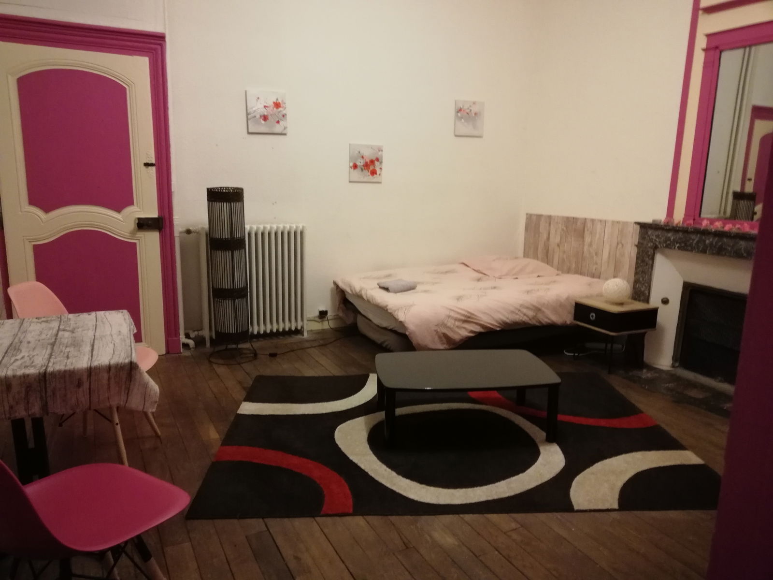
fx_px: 603
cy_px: 290
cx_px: 386
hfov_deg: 65.3
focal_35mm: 27
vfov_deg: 51.4
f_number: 2.2
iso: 800
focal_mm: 3.81
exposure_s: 1/16.7
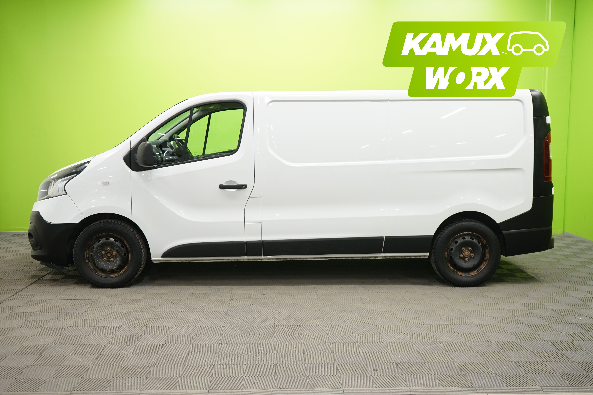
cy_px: 198
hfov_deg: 53.1
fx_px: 593
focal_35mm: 36
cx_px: 296
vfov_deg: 36.9
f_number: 5.6
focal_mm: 36
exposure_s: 1/30
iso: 800
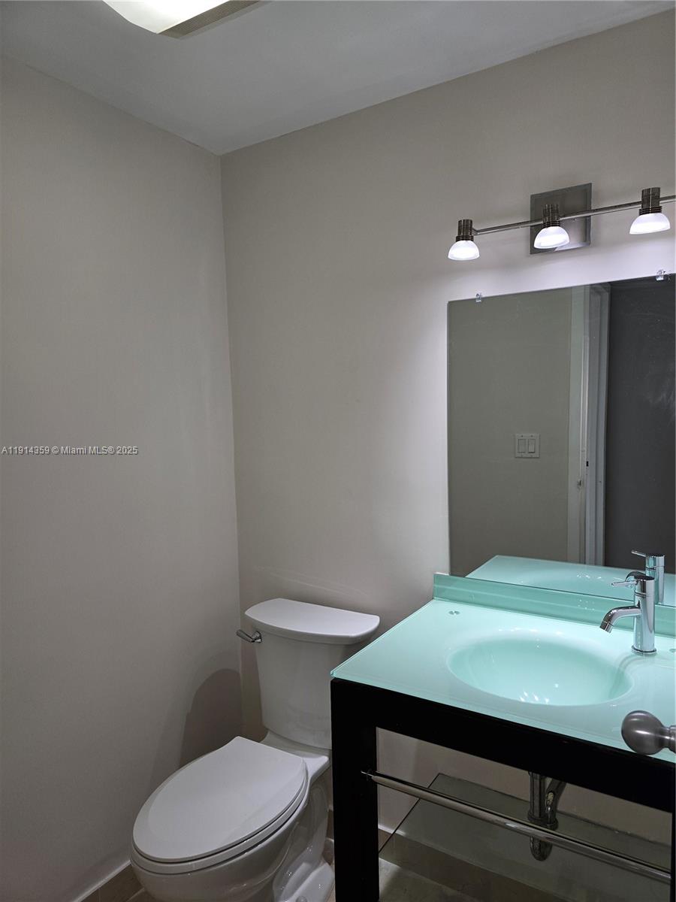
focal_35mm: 23
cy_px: 451
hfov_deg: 58.9
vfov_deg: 73.9
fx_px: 599
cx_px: 338
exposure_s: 1/60
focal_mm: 6.3
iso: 32
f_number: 1.7
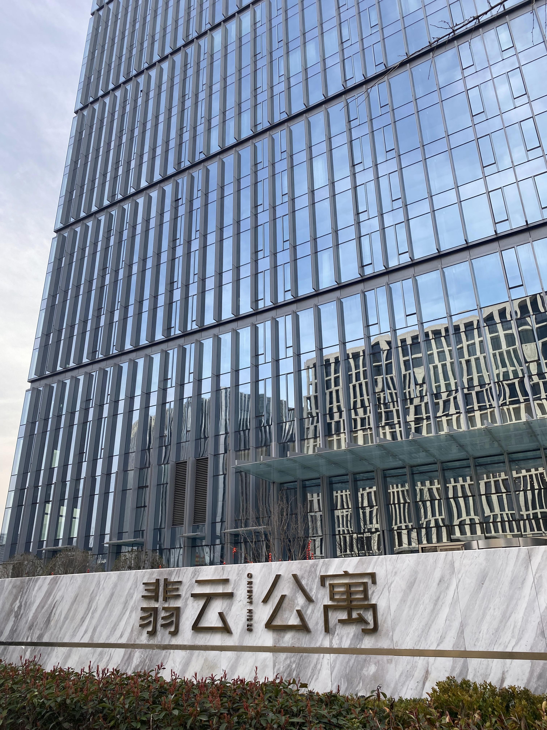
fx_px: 548
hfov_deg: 53.1
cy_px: 365
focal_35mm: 26
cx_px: 274
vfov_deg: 67.3
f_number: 1.8
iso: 32
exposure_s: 1/451
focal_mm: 4.25
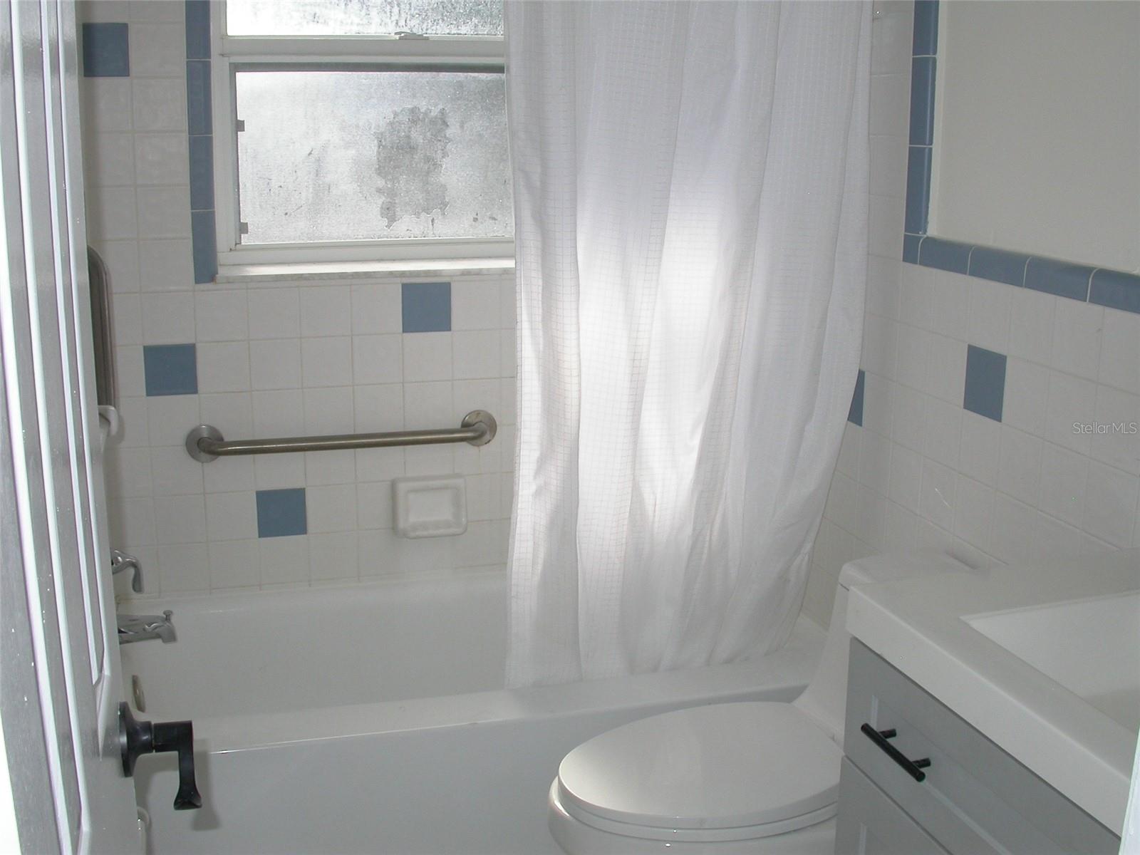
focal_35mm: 38
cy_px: 428
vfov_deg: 37.7
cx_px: 570
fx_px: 1251
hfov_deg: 49.0
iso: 100
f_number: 6.7
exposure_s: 1/280
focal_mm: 7.85
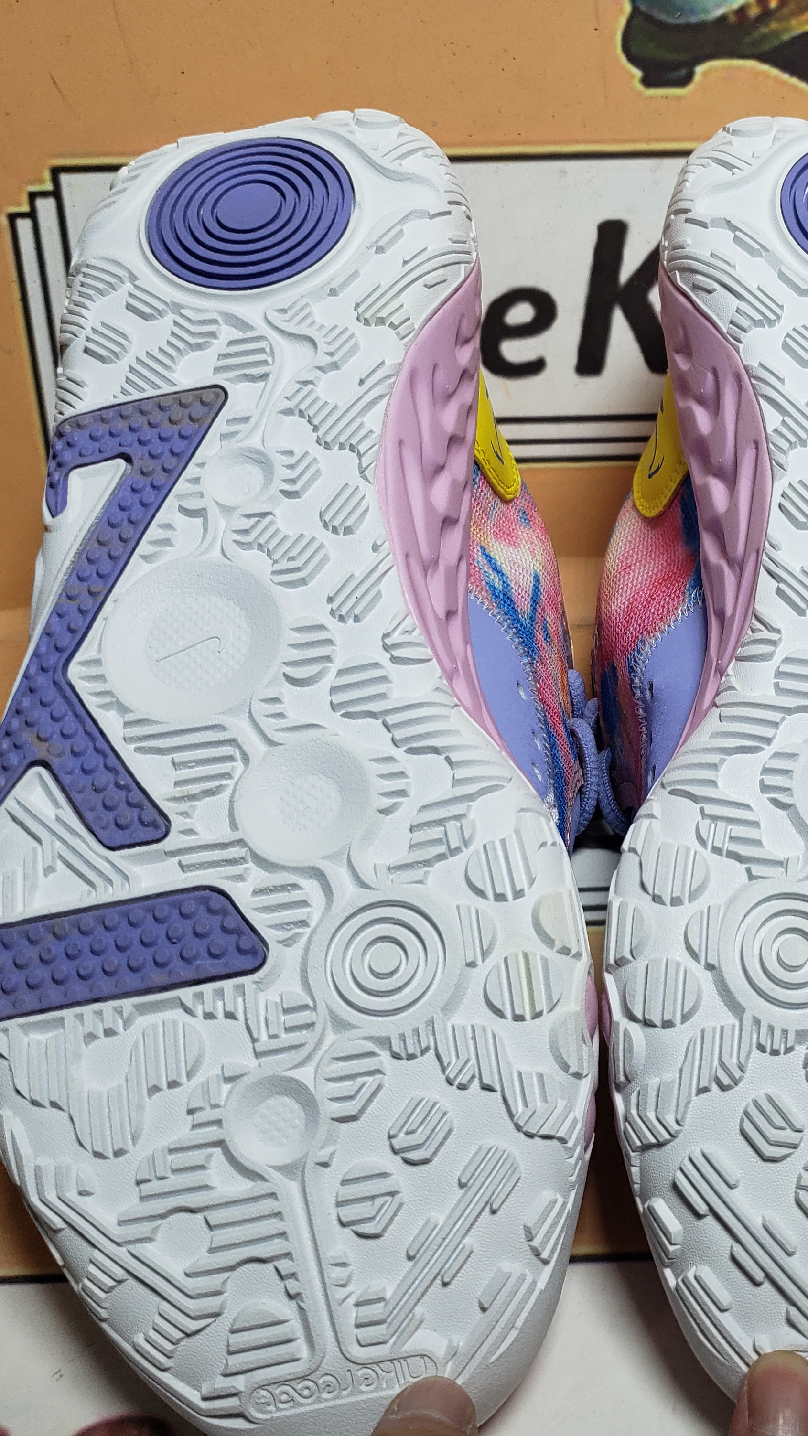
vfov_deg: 52.8
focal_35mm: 38
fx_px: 1447
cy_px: 720
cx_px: 640
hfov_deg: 30.5
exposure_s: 1/854
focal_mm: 4.3
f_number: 1.5
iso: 50
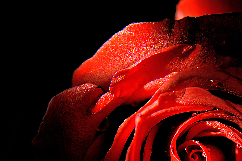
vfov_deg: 6.7
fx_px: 1370
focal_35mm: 204
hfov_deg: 10.1
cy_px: 147
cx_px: 210
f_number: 9
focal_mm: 105
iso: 200
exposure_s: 1/125
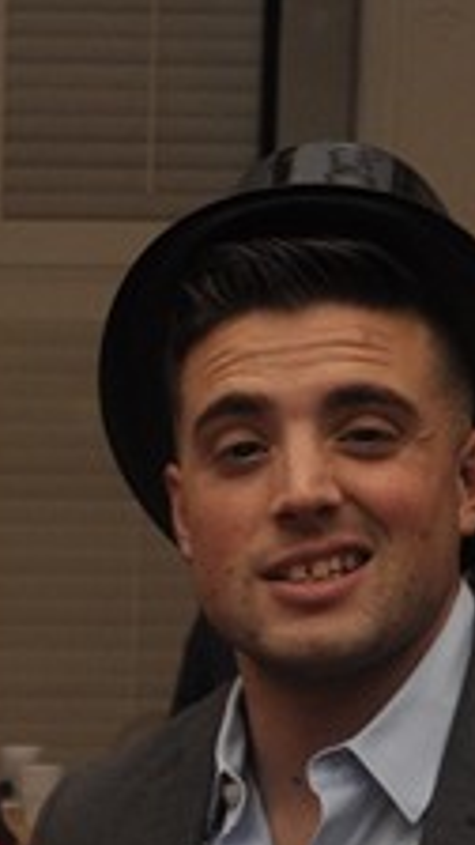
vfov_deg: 14.1
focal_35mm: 147
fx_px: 3299
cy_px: 1064
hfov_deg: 7.9
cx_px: -441
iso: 400
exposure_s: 1/60
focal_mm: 21
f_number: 5
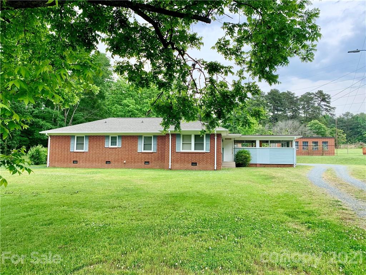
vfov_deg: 53.1
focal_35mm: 26
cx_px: 183
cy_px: 138
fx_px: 275
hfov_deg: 67.3
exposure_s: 1/627
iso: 25
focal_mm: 4.25
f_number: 1.8
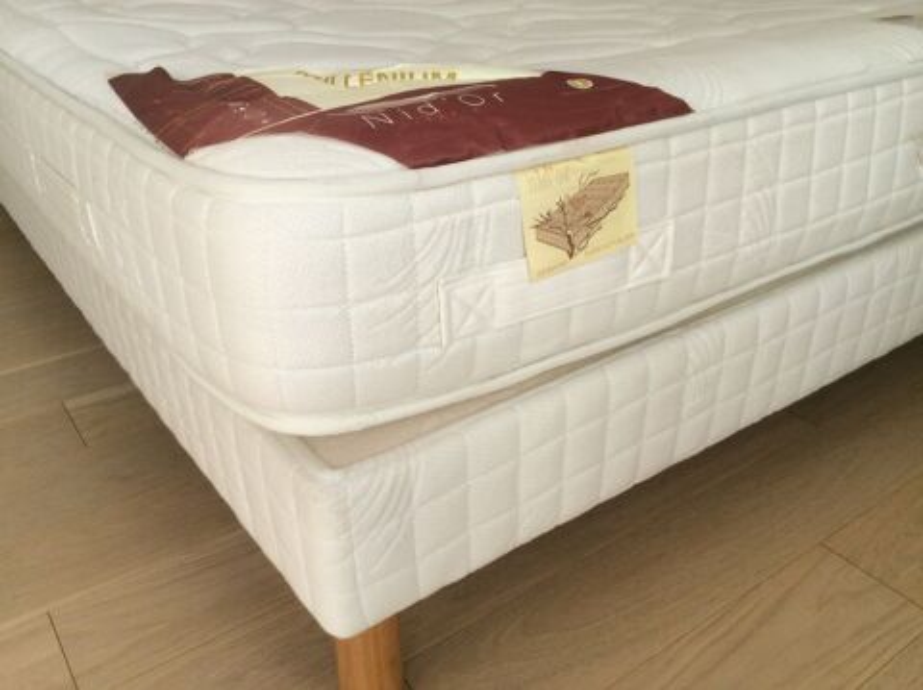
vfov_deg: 44.1
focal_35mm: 32
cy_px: 345
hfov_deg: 56.9
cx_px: 462
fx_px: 852
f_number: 2.4
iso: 32
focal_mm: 3.3
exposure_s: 1/235
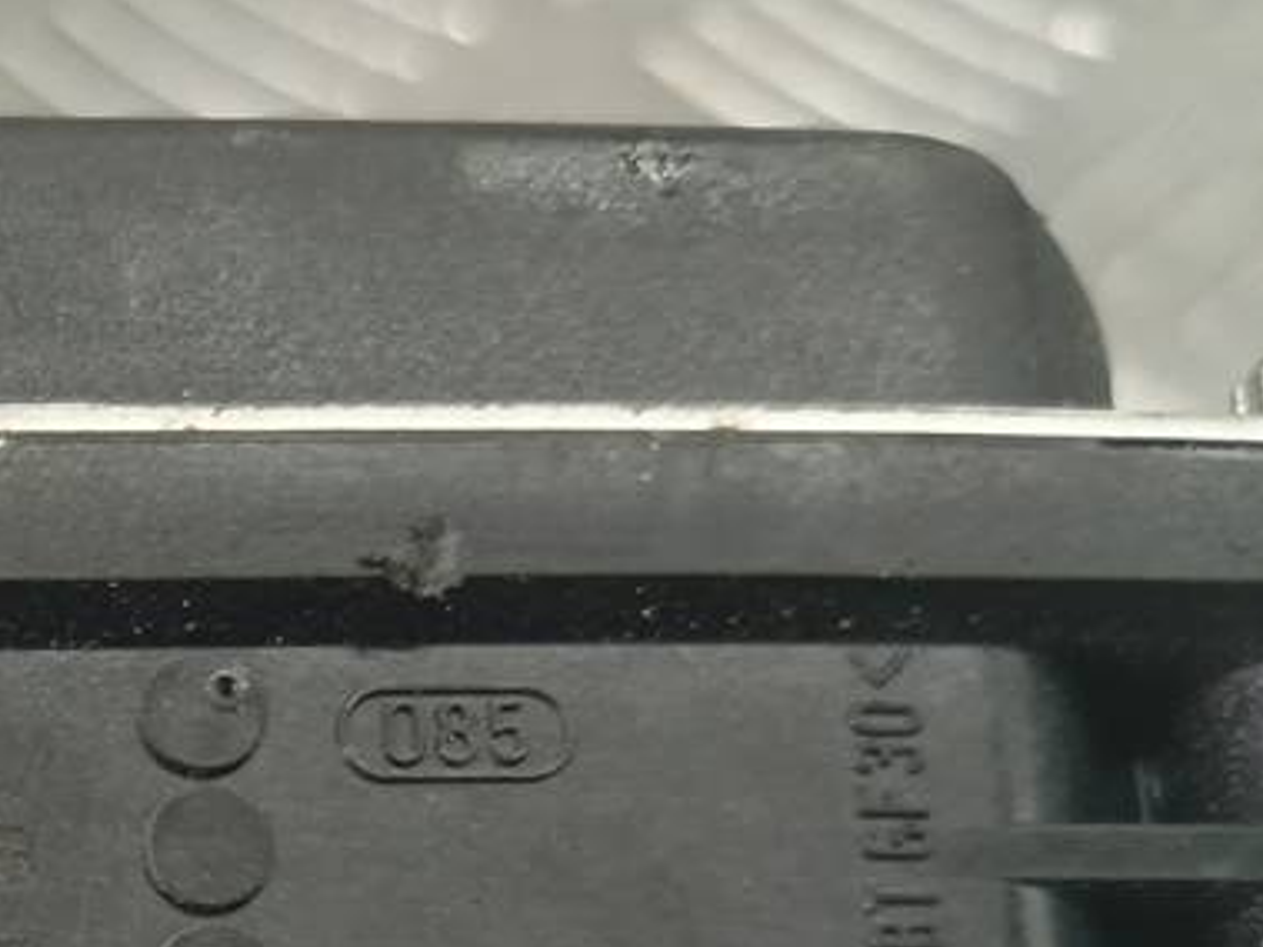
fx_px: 2663
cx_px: -297
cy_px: 1250
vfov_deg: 18.6
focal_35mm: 73
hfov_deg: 24.0
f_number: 1.6
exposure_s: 1/50
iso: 218
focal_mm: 4.11
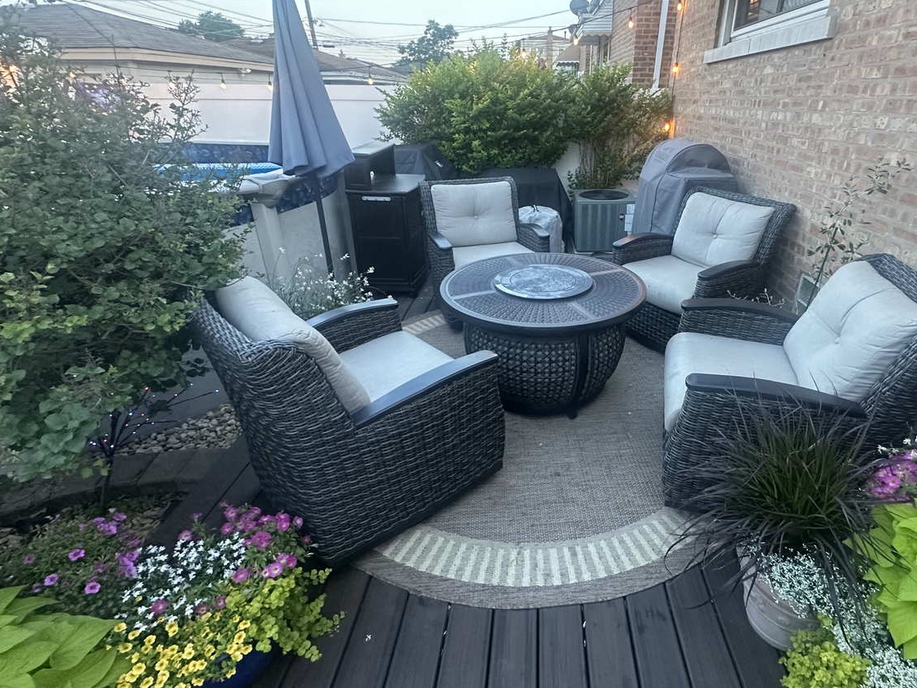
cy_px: 320
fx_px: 477
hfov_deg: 86.7
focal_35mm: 18
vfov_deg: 71.5
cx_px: 547
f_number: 2.2
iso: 400
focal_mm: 2.22
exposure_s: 1/60
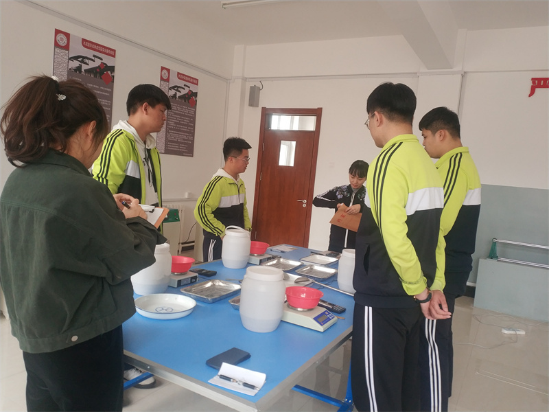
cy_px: 206
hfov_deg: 56.8
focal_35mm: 32
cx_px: 274
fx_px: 508
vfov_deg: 44.2
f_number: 2
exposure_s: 1/50
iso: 181
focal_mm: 4.5
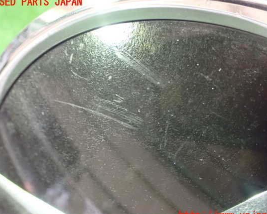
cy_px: 109
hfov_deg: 54.2
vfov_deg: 44.6
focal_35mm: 33
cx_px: 142
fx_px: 261
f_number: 2.3
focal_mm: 5.4
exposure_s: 1/20
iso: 1600
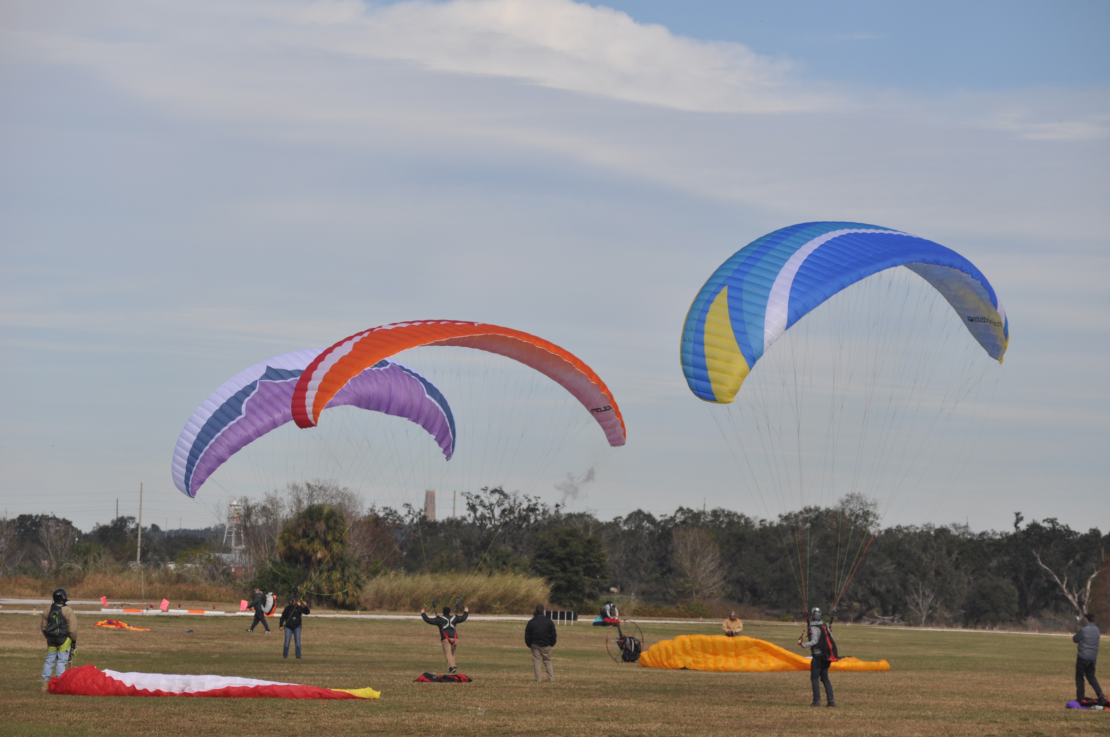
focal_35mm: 158
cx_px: 555
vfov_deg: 8.7
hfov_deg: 13.1
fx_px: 4850
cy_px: 368
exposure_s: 1/1250
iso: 200
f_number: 6.3
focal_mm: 105
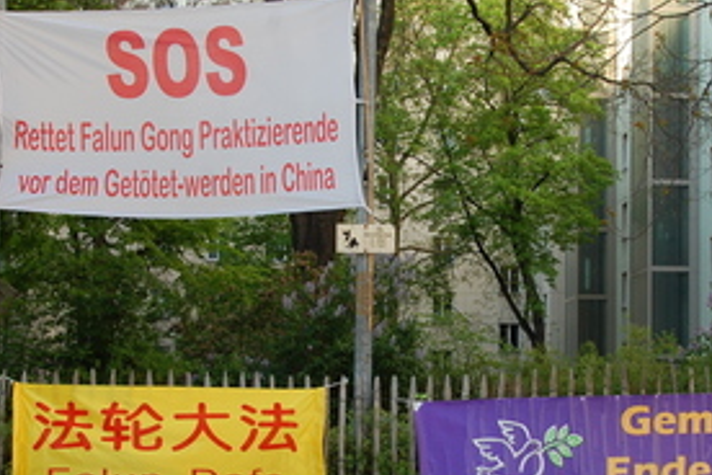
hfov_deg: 26.6
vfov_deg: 17.9
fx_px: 1503
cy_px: 270
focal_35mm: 76
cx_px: 395
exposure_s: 1/60
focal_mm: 28
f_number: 8
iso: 400
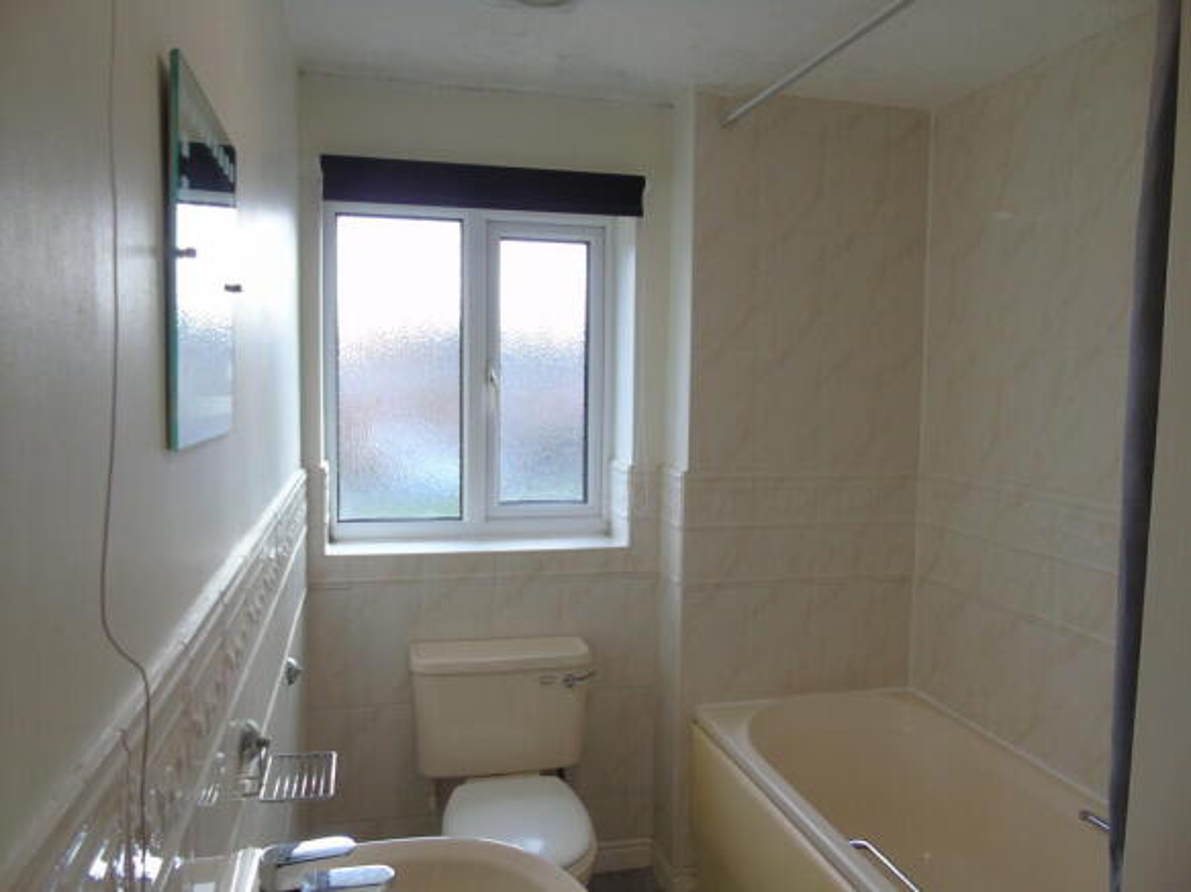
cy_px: 446
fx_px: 860
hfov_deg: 69.4
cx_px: 596
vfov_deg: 54.9
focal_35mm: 25
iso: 100
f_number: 3.4
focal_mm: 4.4
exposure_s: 1/30
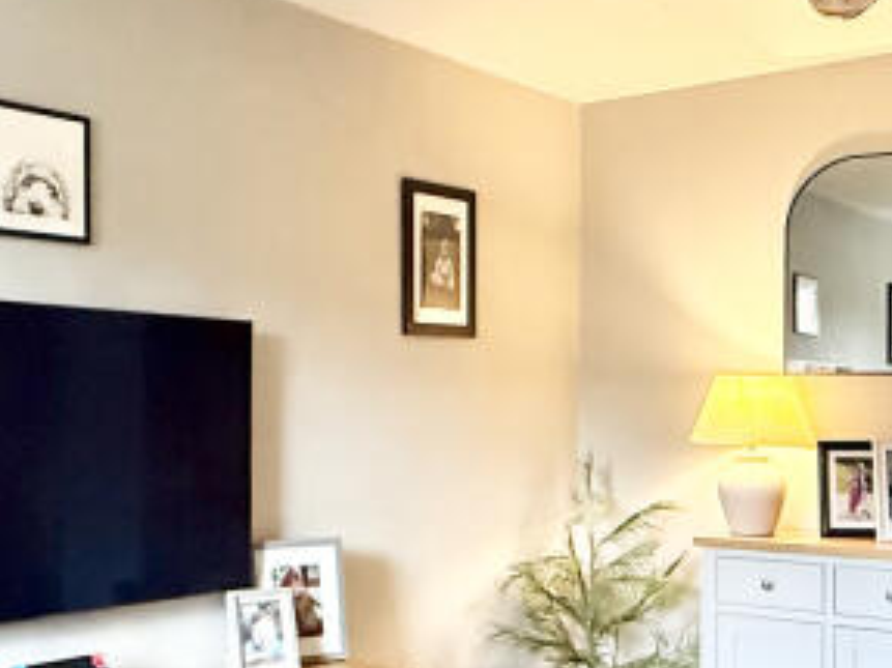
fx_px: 1288
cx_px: 469
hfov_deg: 38.2
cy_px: 401
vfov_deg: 29.0
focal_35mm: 50
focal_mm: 2.22
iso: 640
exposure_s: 1/60
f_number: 2.2
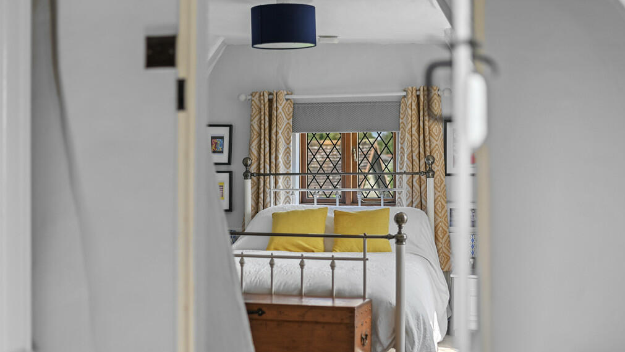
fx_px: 878
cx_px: 312
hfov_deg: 39.2
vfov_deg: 22.6
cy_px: 210
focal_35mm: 53
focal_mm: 50
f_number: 2.2
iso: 400
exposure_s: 1/160
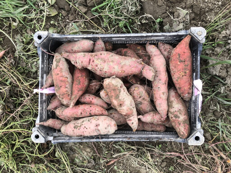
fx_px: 187
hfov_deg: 63.4
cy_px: 86
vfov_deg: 49.7
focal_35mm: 28
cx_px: 116
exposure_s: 1/137
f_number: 1.8
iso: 20
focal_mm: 3.99
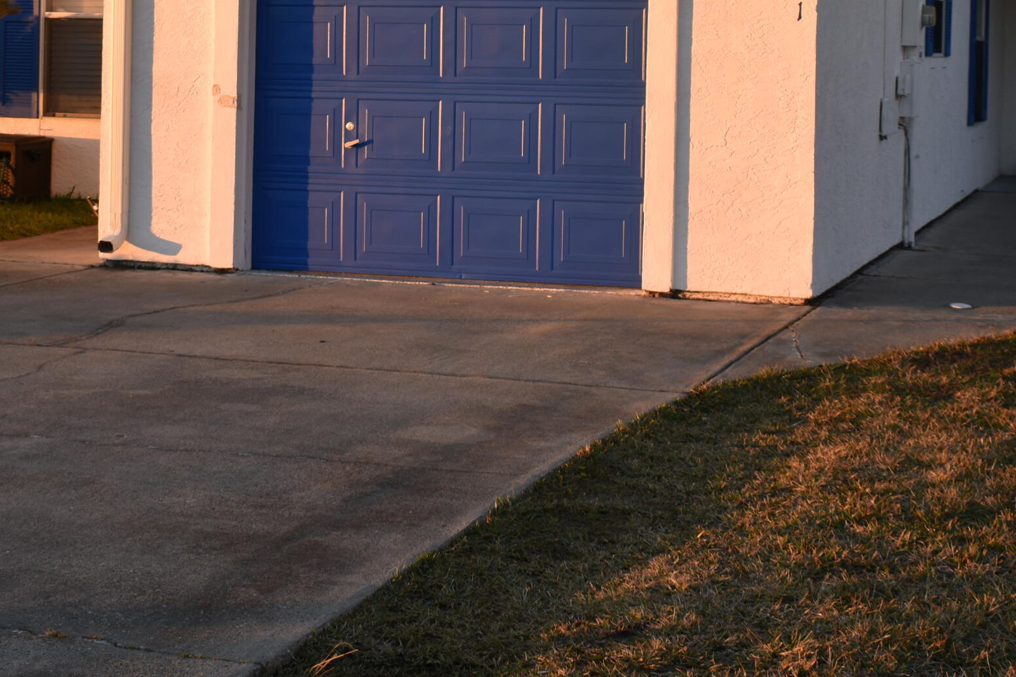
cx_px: 525
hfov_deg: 27.0
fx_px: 2117
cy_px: 92
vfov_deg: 17.9
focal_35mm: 75
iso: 100
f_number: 5.6
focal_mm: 26
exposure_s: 1/125
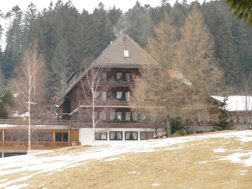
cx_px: 126
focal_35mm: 130
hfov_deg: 15.2
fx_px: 946
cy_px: 94
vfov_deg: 11.4
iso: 200
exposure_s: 1/100
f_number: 4
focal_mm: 21.6
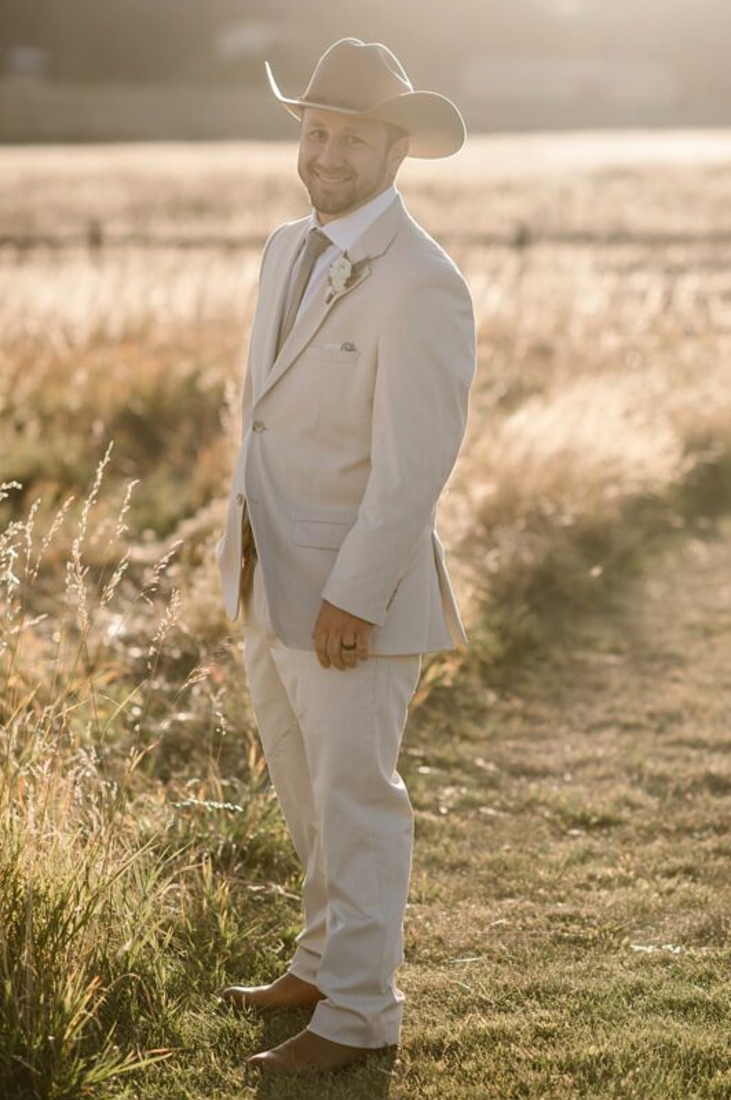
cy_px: 512
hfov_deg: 12.5
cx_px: 436
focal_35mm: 109
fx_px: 3327
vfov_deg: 18.8
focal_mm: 85
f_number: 2.2
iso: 200
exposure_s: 1/2000
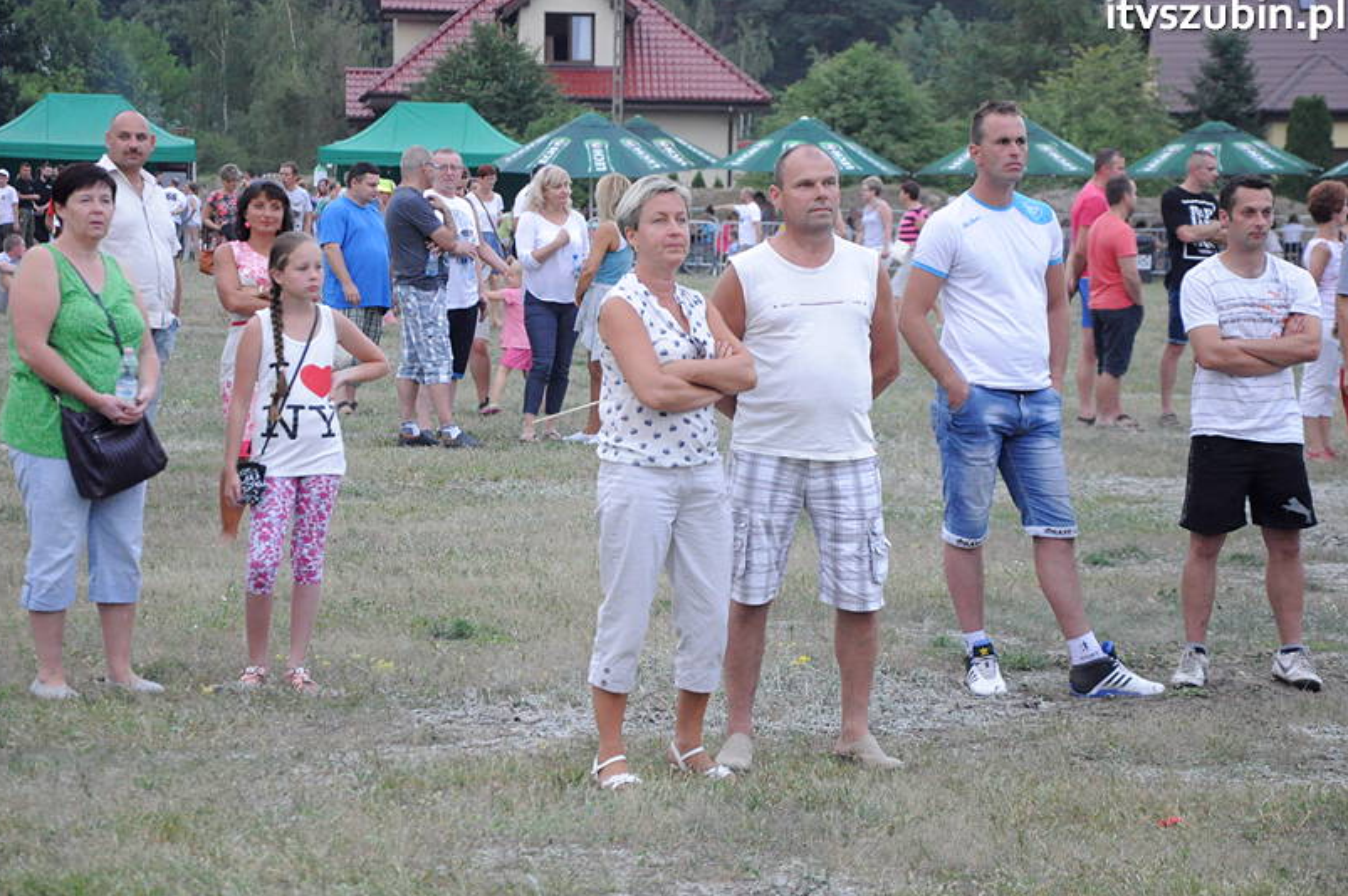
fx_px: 4751
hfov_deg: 16.1
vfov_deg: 10.8
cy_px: 430
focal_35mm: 127
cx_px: 668
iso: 2000
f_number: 5.3
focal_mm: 80
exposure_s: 1/80
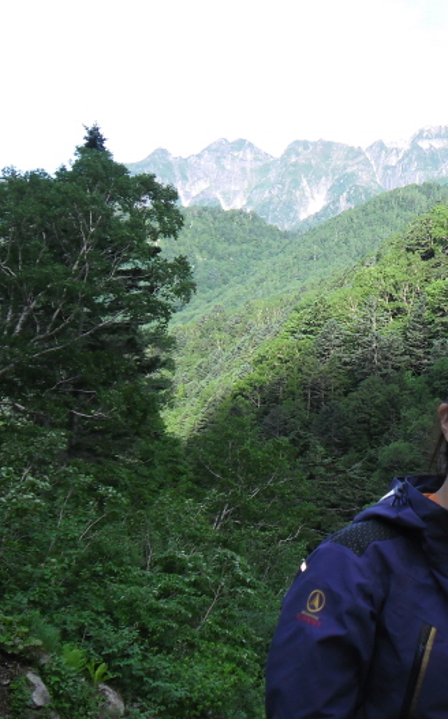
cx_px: 512
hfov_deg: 17.6
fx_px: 1389
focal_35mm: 71
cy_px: 344
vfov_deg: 29.0
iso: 80
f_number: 4.5
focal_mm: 7.8
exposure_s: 1/98
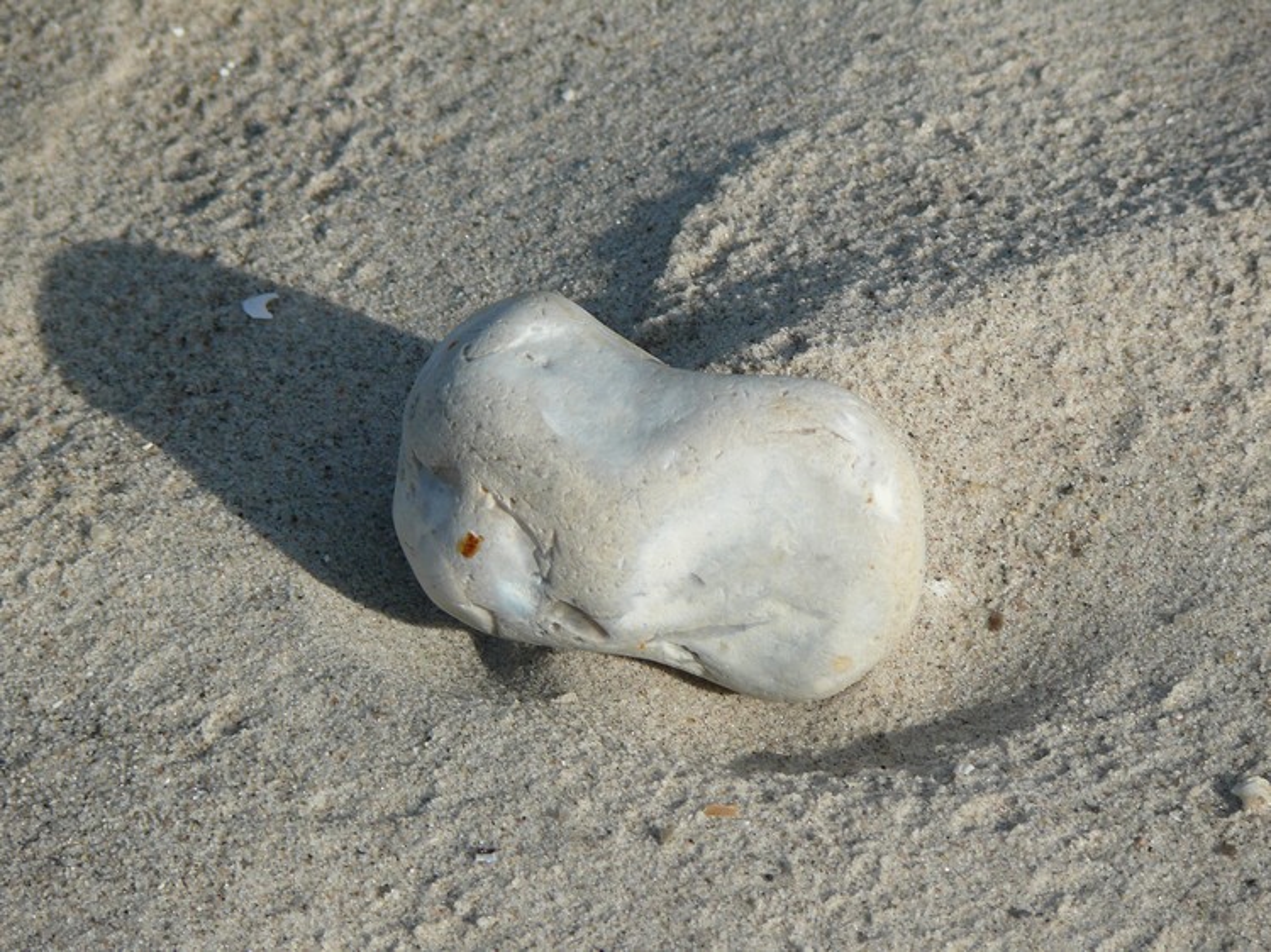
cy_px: 476
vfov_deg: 3.5
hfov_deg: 4.7
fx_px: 15416
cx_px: 636
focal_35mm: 420
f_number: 5.6
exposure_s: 1/320
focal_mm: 88.8
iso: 100
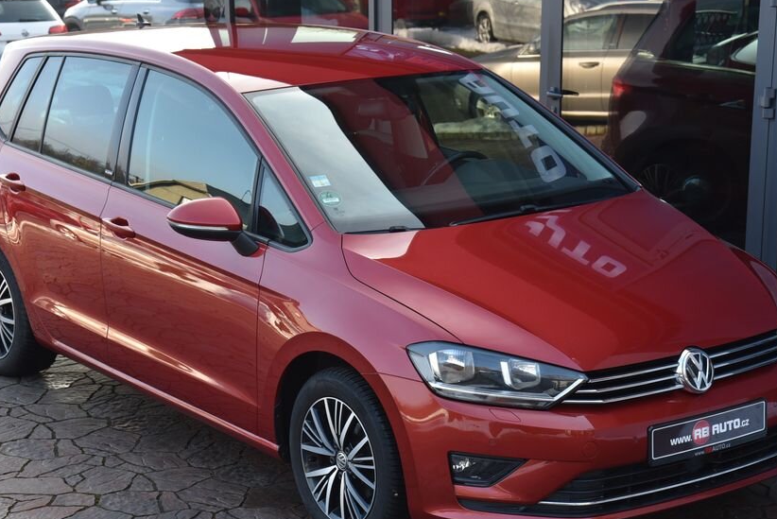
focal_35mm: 81
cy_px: 297
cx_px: 383
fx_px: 1749
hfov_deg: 25.0
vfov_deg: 16.9
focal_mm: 65
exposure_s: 1/160
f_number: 6.3
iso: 500
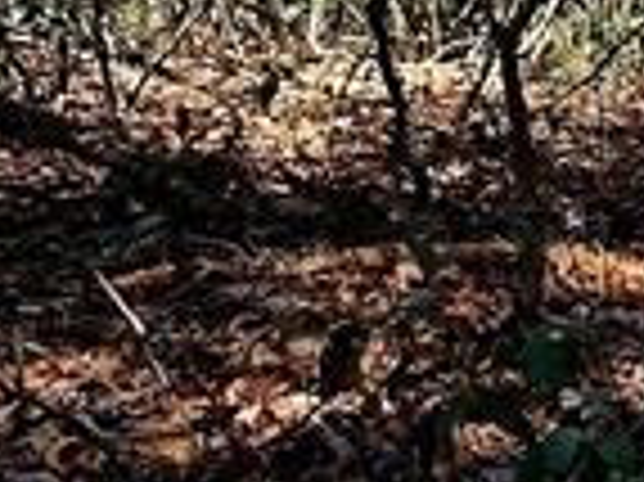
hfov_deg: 16.5
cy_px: -18
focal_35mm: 93
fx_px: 1729
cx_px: 1252
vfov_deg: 15.5
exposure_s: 1/435
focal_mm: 2.2
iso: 50
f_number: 2.2
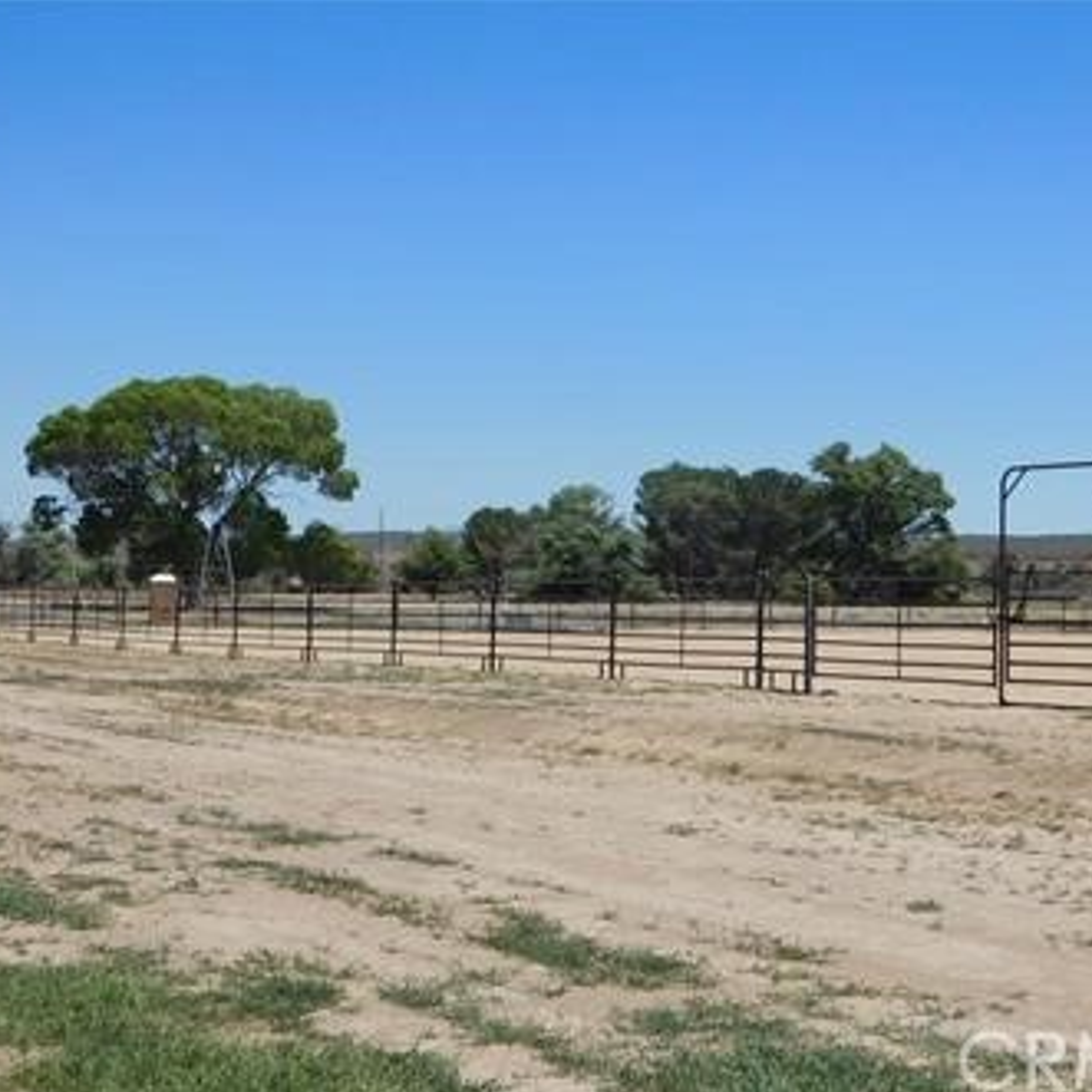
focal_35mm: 54
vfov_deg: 31.6
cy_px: 553
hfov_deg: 31.5
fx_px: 1927
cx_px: 699
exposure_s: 1/500
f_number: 7.4
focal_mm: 8
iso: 125
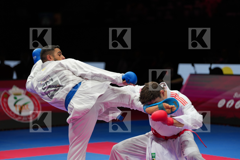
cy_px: 80
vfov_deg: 8.2
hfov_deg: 12.2
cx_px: 120
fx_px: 1120
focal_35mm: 168
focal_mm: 168
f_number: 2.8
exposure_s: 1/1000
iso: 500
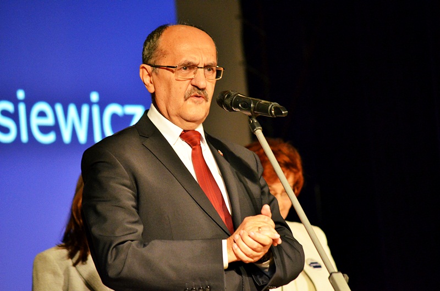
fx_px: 2470
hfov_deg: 10.2
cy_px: 146
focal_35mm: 202
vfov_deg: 6.8
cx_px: 220
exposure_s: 1/30
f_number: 5
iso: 2000
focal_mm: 135
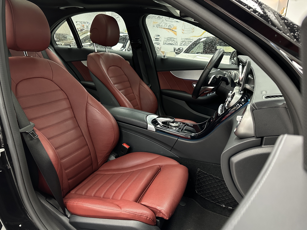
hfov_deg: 71.6
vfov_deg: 56.8
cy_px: 115
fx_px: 213
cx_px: 154
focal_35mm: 24
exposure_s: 1/60
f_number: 1.78
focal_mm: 6.86
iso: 500
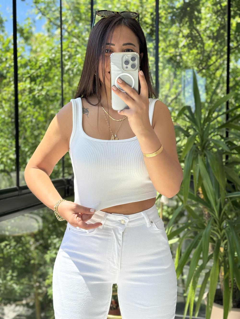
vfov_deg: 39.7
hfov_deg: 30.3
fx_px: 444
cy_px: 160
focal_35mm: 48
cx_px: 120
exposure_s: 1/300
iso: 64
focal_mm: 6.76
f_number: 1.78
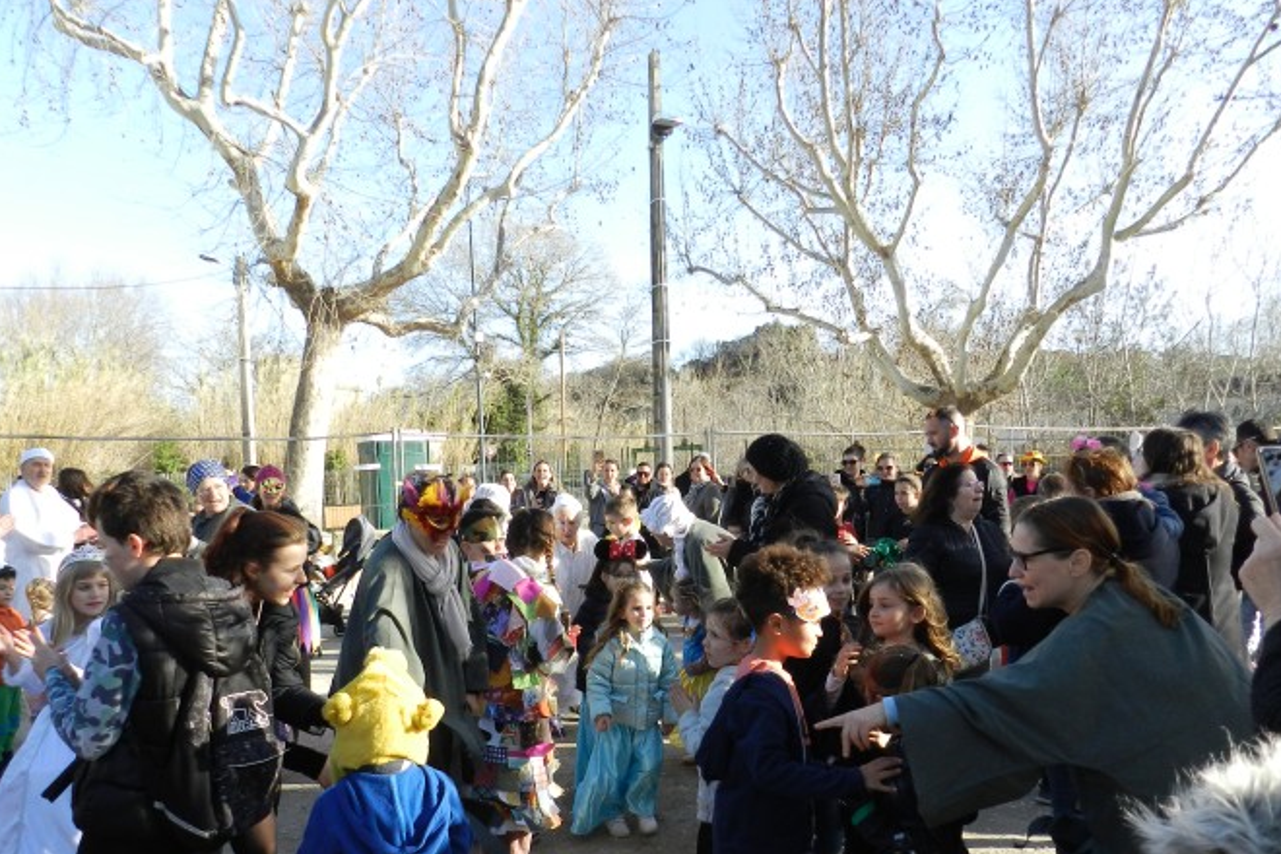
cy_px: 569
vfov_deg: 44.3
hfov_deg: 63.7
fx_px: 1032
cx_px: 635
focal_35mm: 29
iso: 160
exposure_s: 1/400
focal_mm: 4
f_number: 3.4
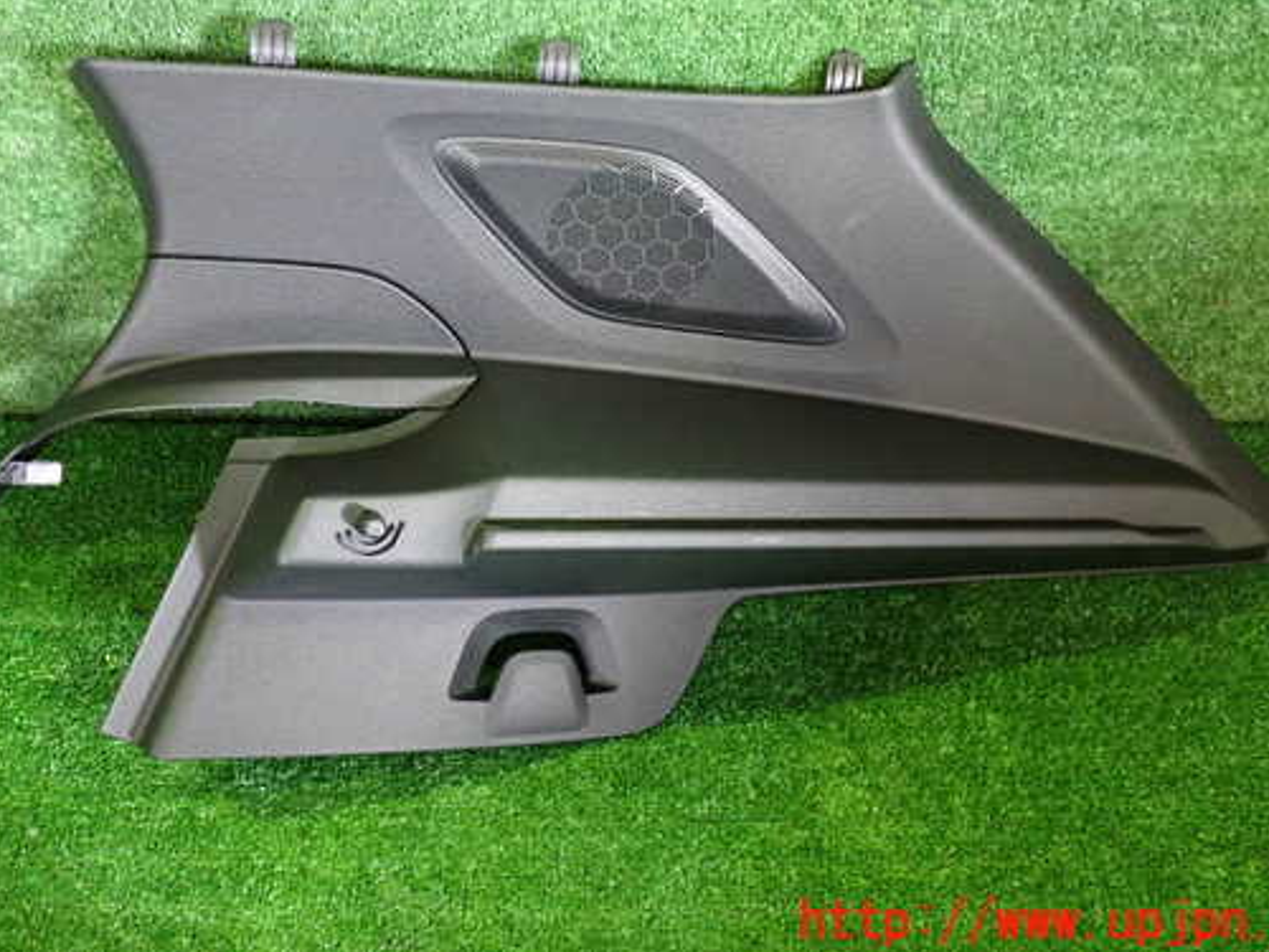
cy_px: 383
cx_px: 612
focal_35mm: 36
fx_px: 1320
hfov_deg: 51.3
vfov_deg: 39.5
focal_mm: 5.4
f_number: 2.3
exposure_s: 1/25
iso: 800
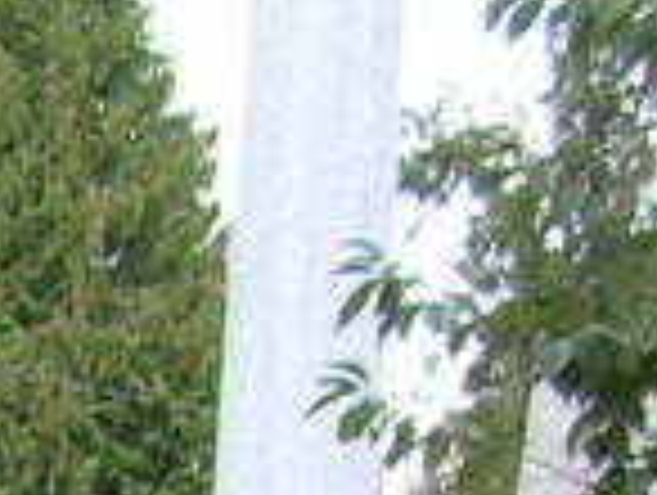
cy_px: 1724
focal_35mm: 287
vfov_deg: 4.8
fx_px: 5456
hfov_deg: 6.4
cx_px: -1256
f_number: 2.9
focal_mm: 6.2
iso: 50
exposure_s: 1/131
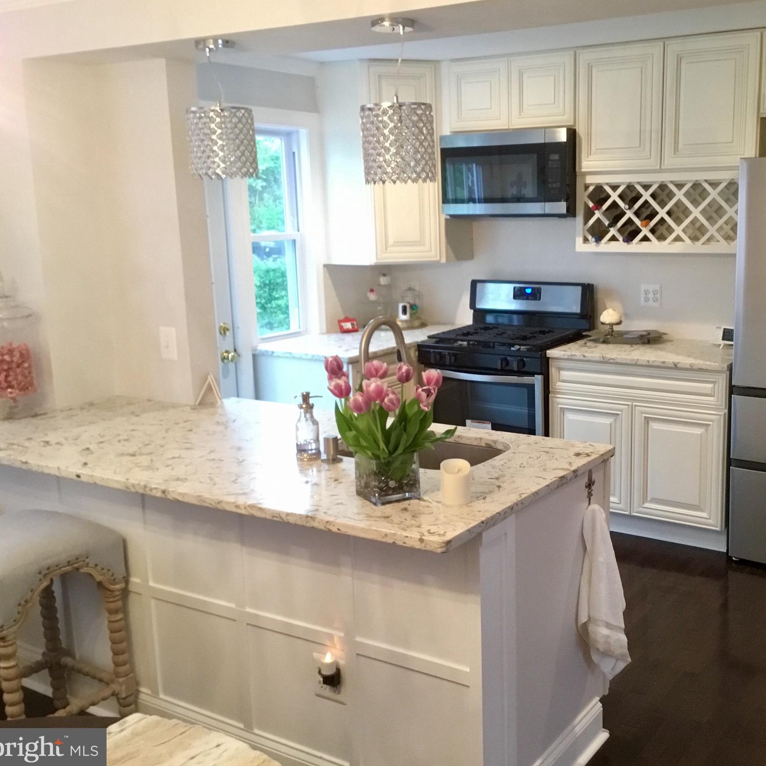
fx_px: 926
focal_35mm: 37
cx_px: 497
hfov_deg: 44.4
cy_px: 382
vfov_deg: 44.9
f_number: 2.4
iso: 200
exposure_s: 1/24
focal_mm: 3.3
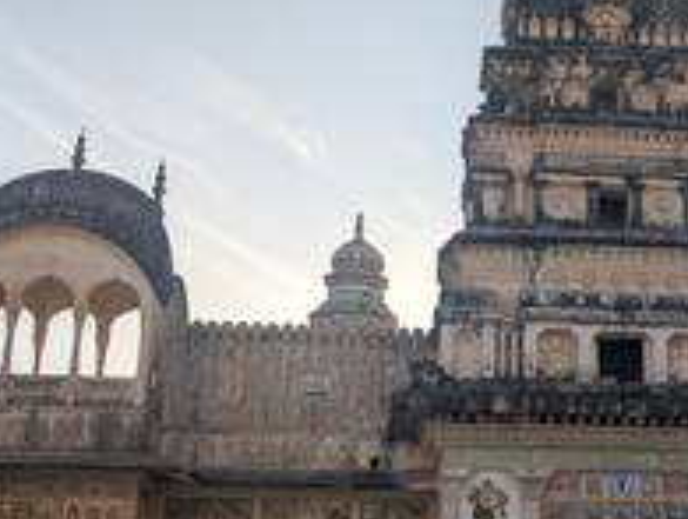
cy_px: 344
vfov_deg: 24.8
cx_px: 589
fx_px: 1175
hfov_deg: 31.4
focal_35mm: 59
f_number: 1.68
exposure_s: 1/1176
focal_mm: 6.9
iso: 21
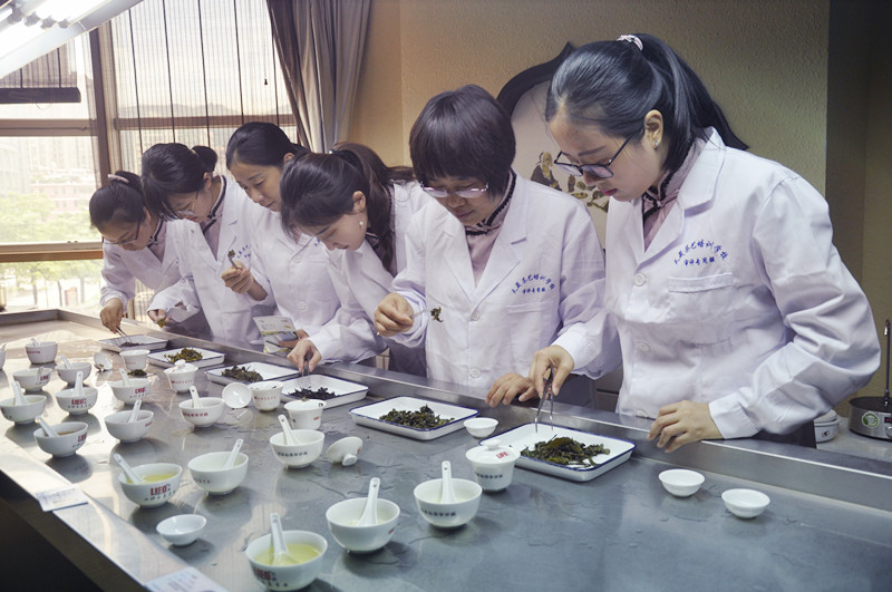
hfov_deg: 59.6
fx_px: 779
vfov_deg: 41.6
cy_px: 296
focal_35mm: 32
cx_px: 446
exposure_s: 1/100
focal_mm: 21
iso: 400
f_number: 5
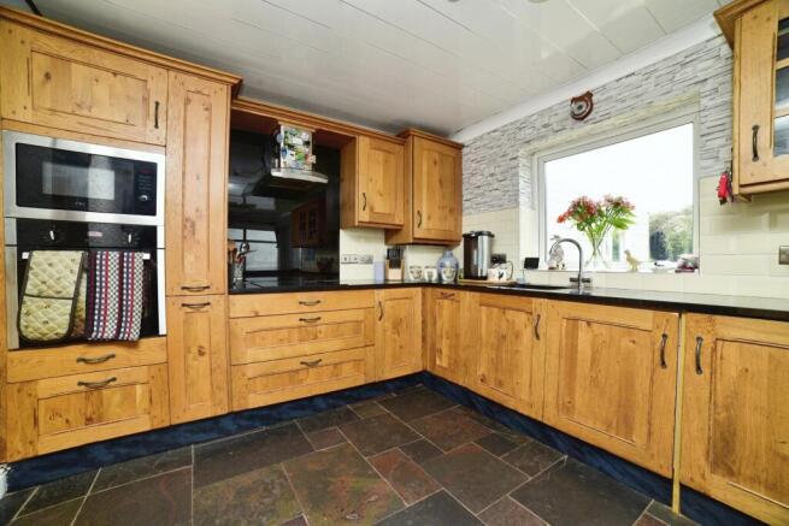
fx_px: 307
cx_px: 394
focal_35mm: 14
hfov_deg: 104.2
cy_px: 263
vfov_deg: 81.2
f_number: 8
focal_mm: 14
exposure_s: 1/30
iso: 500
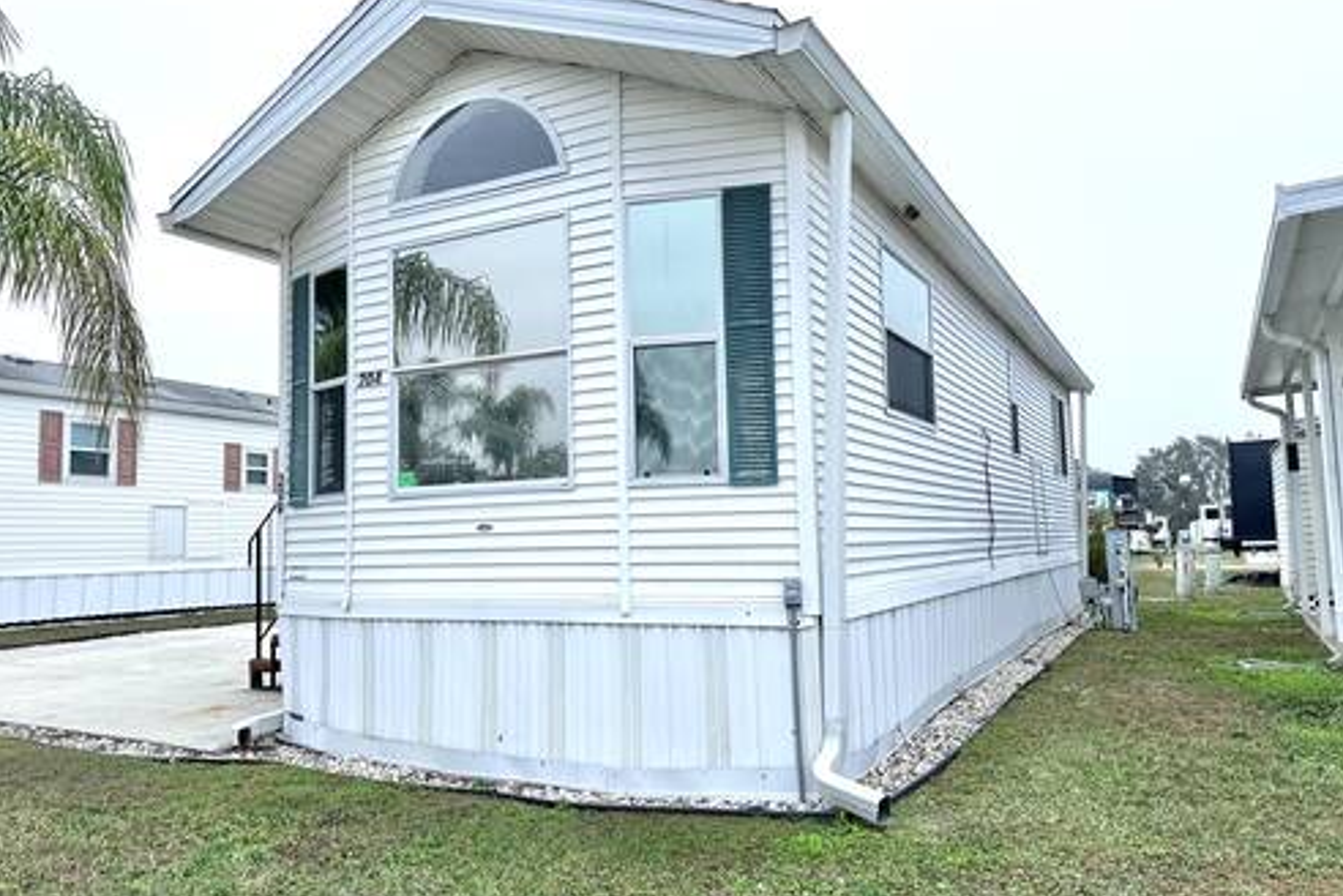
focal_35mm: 26
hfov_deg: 69.4
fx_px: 970
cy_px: 443
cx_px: 647
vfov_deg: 49.6
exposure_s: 1/1613
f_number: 1.78
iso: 80
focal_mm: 6.86
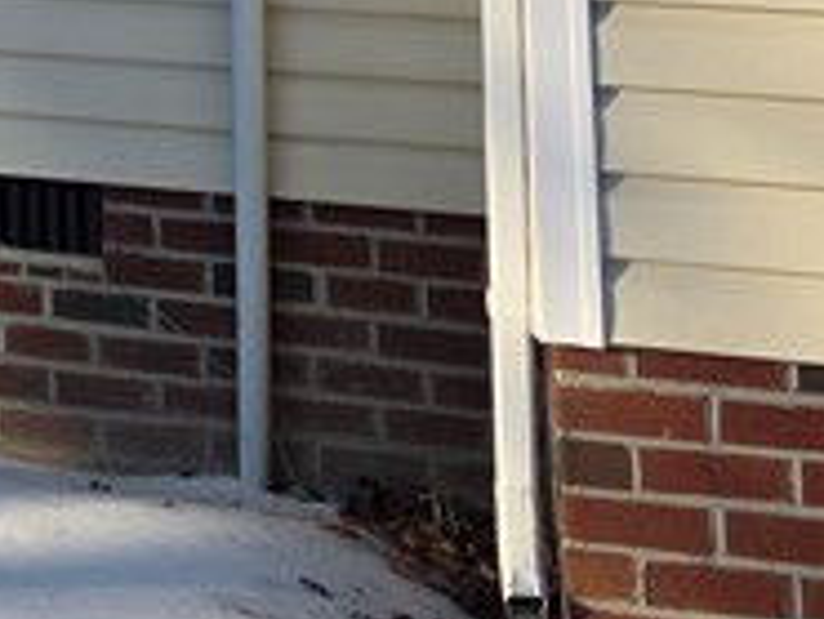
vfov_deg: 10.7
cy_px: -592
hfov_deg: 12.5
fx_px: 3025
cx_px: -1087
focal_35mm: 127
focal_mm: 6.3
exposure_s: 1/2544
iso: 80
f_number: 1.7
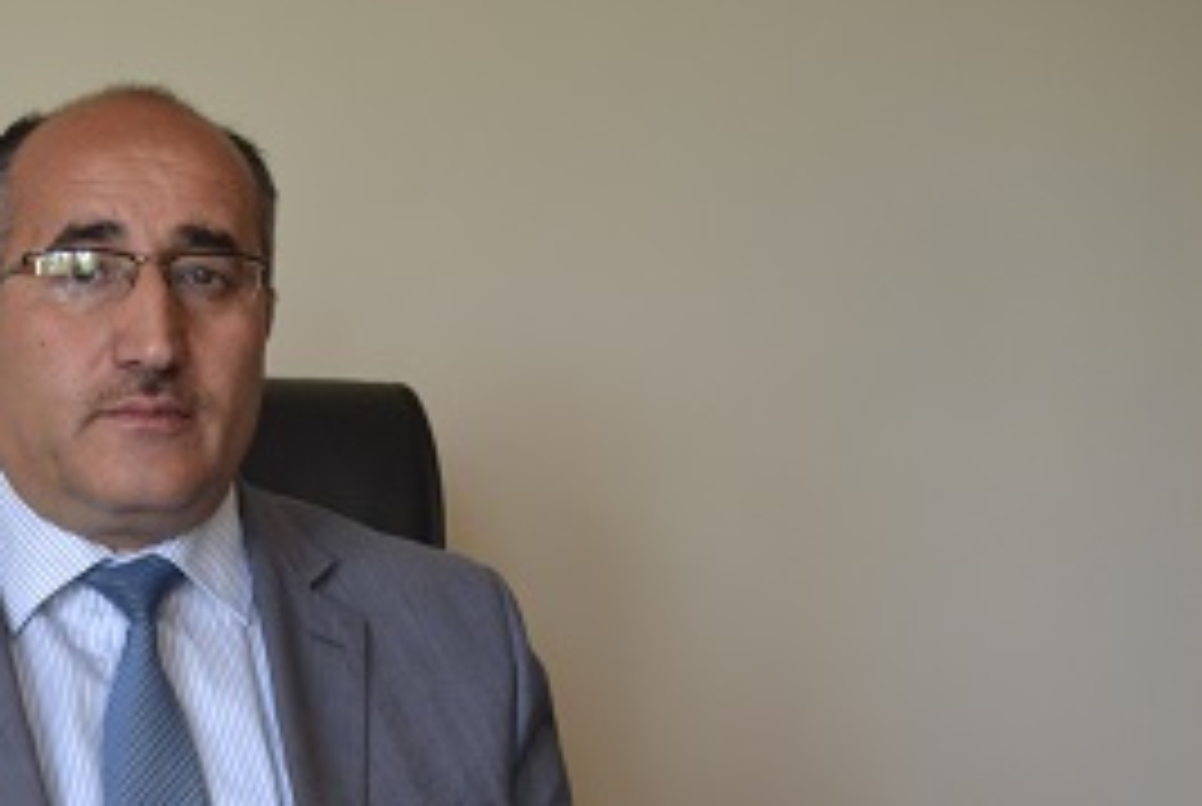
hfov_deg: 22.6
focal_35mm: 88
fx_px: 2943
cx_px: 169
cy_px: 680
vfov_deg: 15.5
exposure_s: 1/60
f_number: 4.5
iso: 560
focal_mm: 34
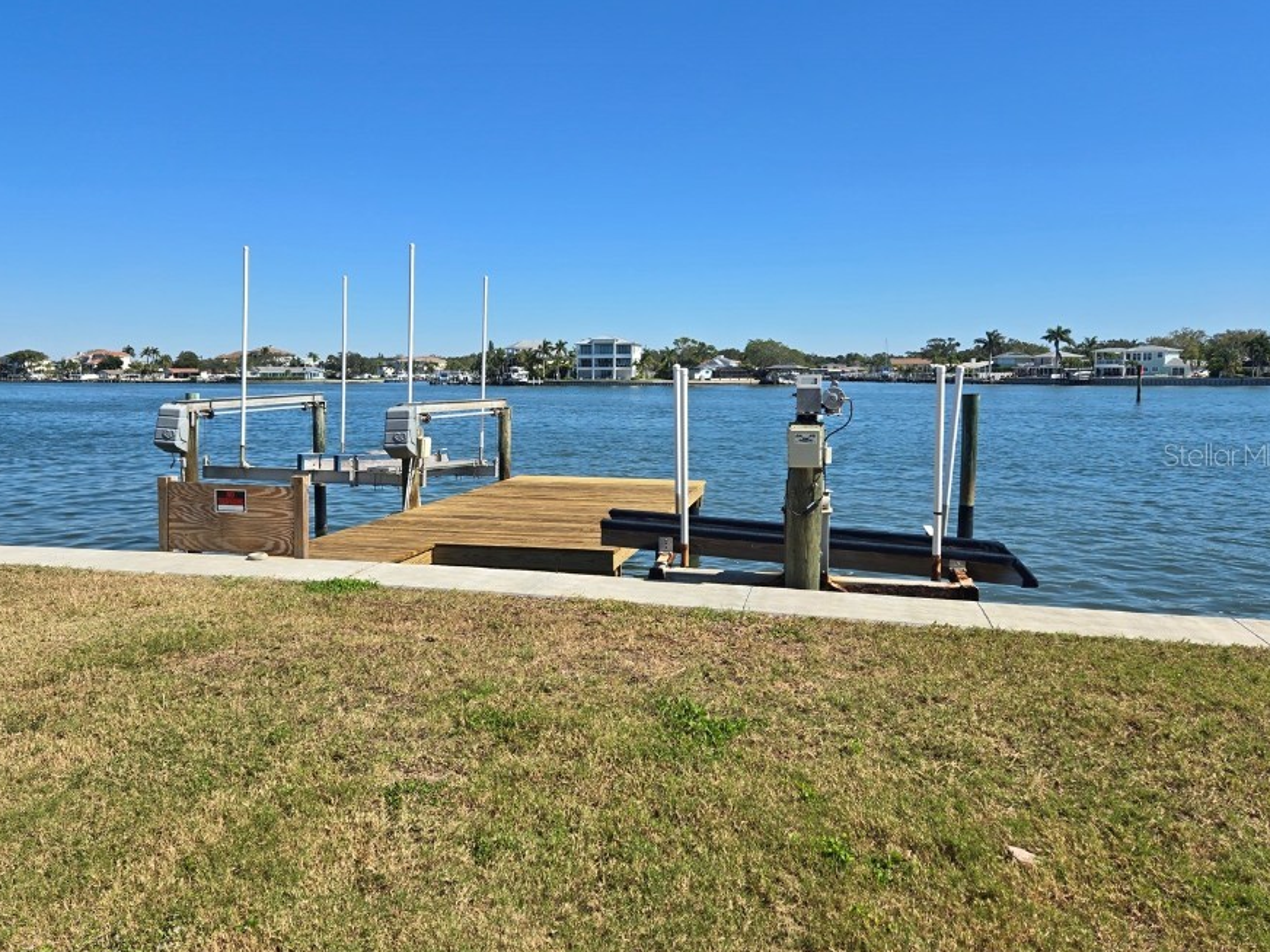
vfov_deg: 51.3
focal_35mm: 27
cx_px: 555
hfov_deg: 65.1
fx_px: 991
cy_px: 454
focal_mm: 5.4
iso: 25
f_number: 1.8
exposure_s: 1/2157
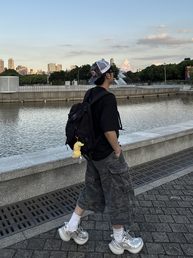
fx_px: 178
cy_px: 129
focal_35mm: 24
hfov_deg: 56.8
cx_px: 96
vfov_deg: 71.6
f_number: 1.78
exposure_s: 1/792
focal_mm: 6.76
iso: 80
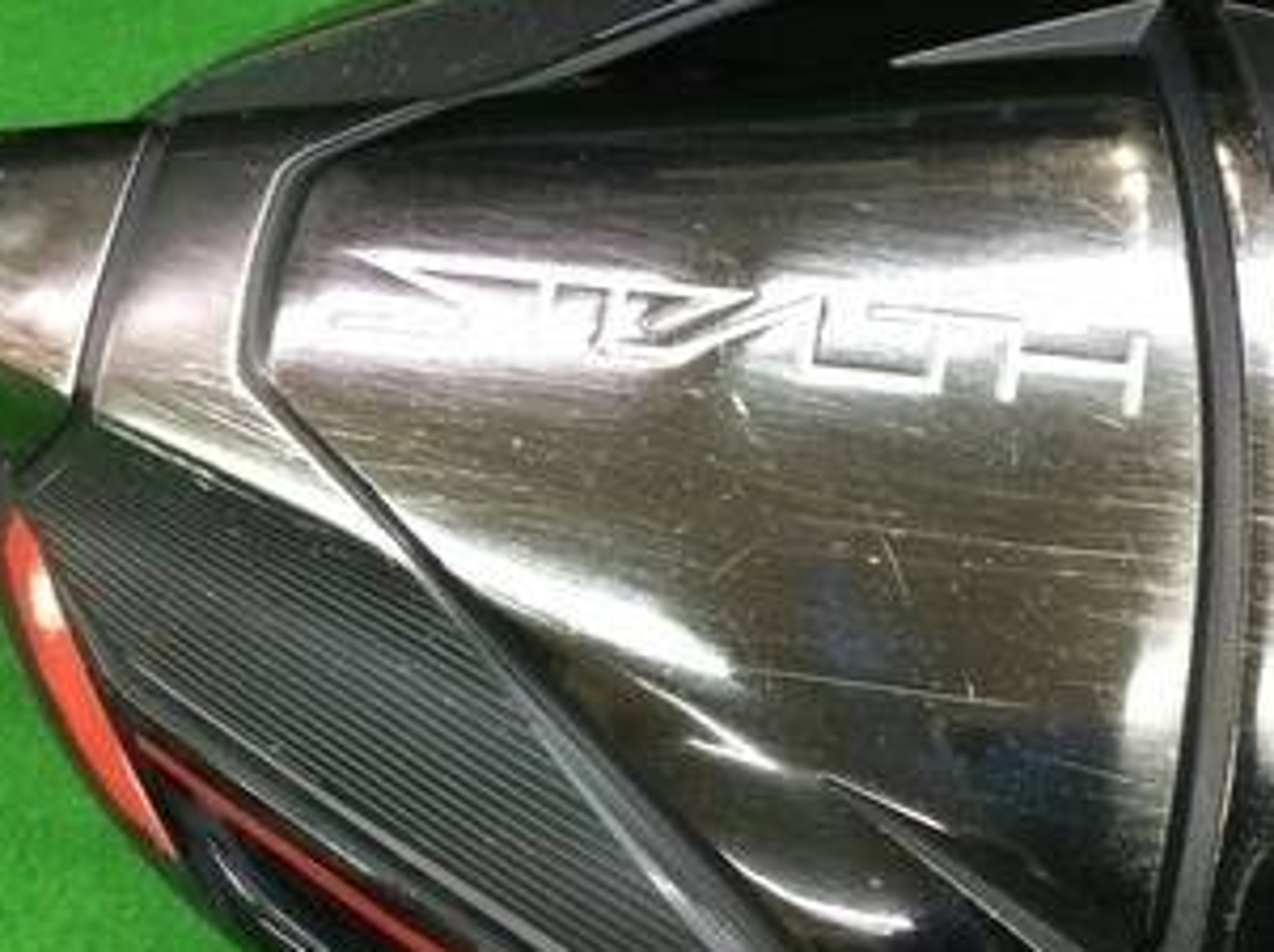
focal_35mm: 66
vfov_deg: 22.2
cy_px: 567
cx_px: 783
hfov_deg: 29.3
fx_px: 2426
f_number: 2.4
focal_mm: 3.3
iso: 160
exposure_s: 1/30
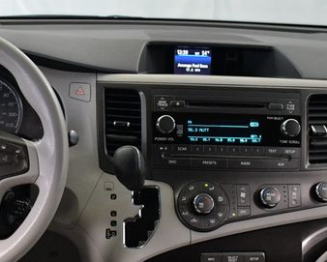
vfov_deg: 23.9
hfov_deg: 28.9
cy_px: 151
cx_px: 69
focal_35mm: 64
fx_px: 620
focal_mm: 18
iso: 2800
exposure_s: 1/125
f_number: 3.5
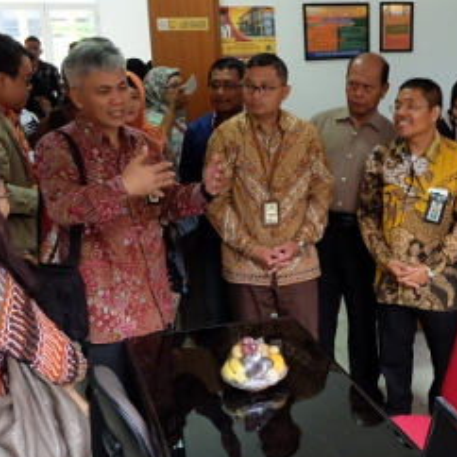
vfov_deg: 33.3
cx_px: 346
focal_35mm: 51
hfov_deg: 32.7
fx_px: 762
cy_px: 265
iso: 6400
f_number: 3.8
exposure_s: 1/140
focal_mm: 19.2
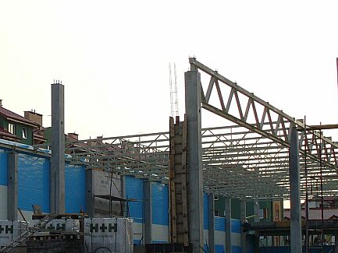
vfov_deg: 15.4
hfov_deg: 20.2
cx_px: 63
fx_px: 938
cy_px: 153
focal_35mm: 96
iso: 80
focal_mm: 7
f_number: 2.9
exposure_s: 1/125
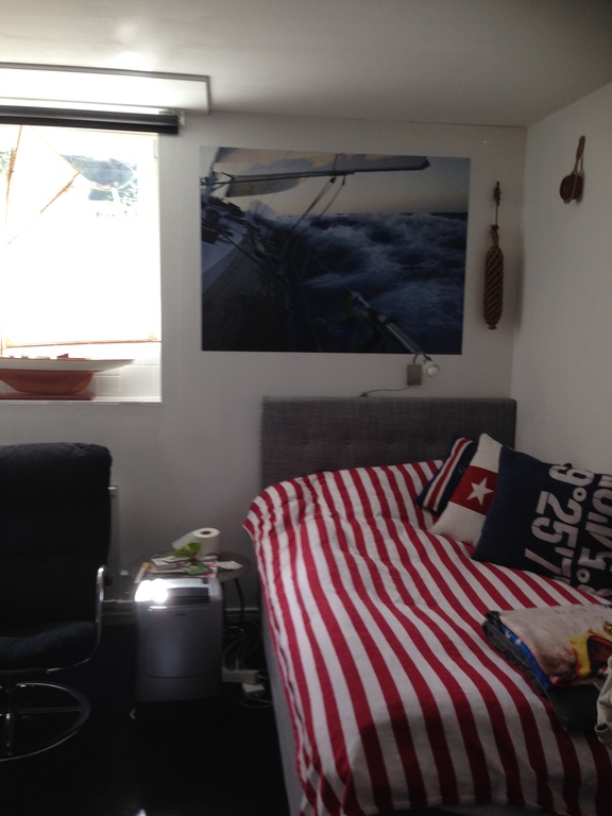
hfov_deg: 42.9
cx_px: 306
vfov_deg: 55.4
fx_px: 778
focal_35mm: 33
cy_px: 408
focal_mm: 4.12
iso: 80
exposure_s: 1/120
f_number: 2.4
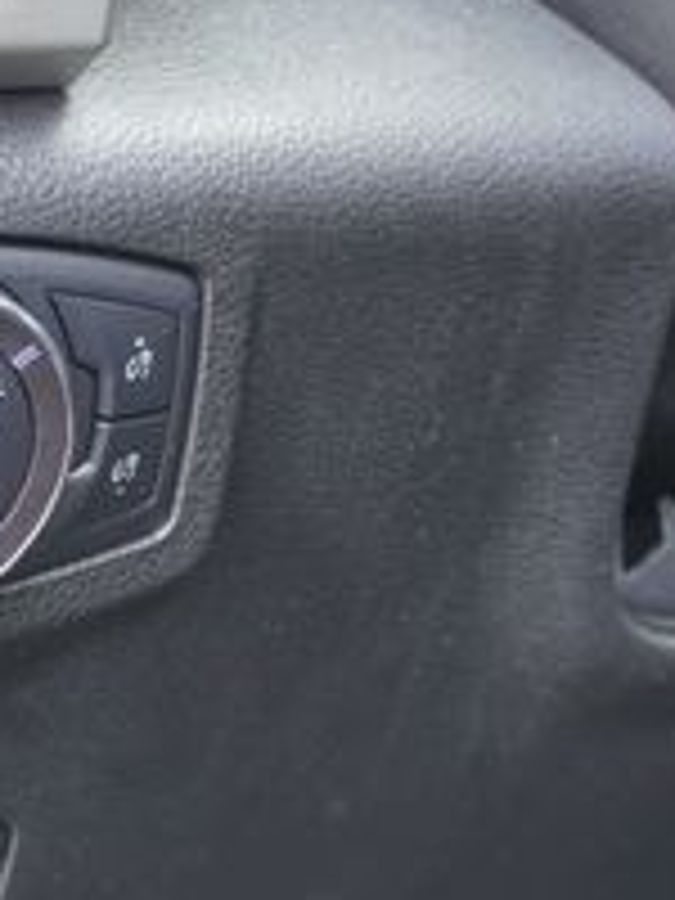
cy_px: 504
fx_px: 2886
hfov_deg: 13.3
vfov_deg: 17.7
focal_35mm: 111
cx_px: 198
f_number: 4.5
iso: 1000
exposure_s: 1/60
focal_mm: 24
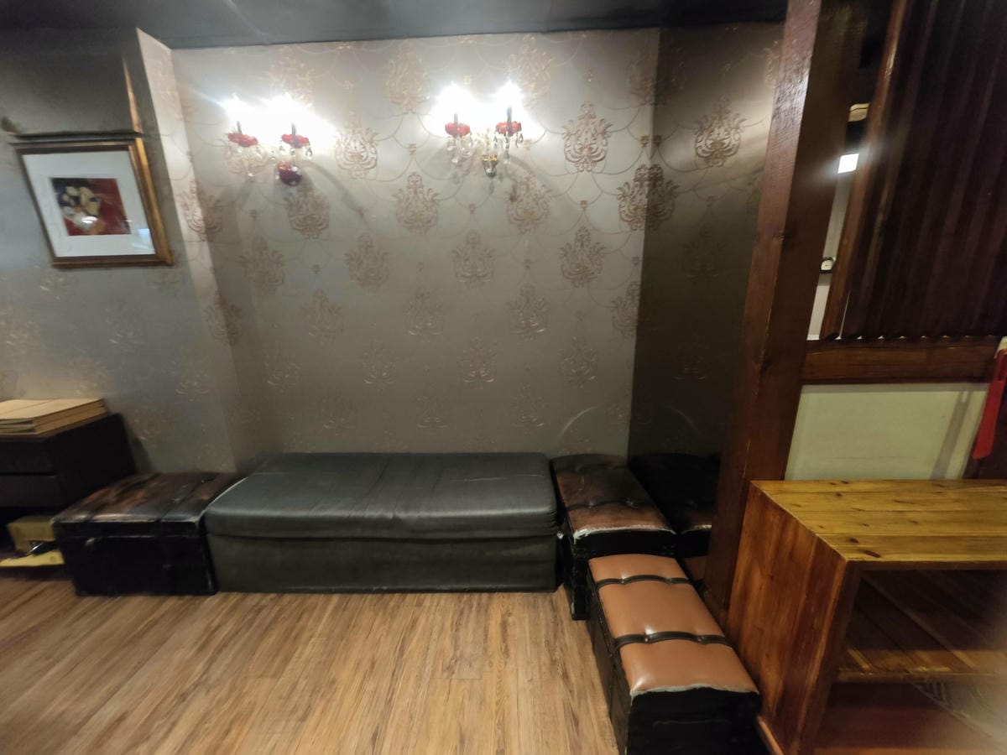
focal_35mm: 12
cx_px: 504
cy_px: 378
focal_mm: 2.03
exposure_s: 1/24
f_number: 1.8
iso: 250
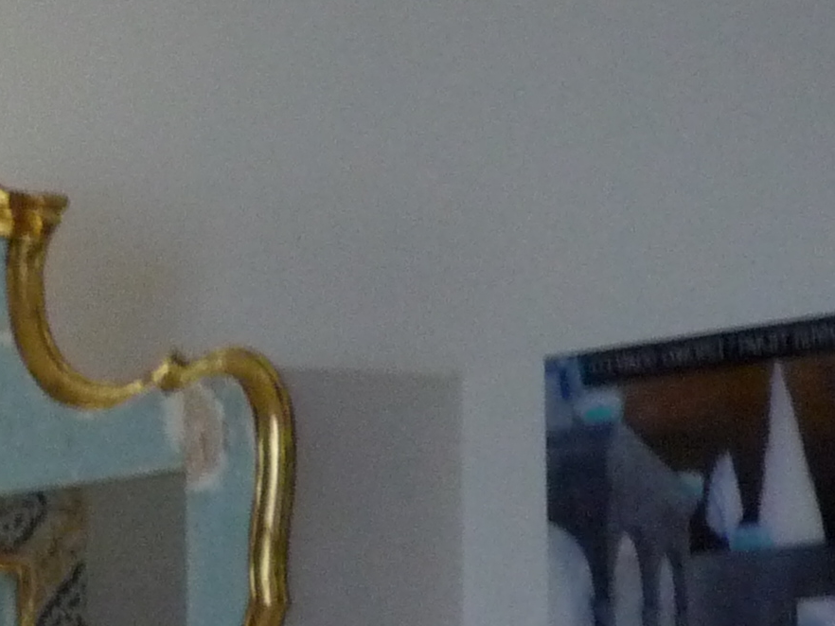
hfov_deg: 10.5
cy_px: 1172
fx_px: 4389
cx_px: -437
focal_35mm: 182
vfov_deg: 7.9
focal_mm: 7.8
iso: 400
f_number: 4.3
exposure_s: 1/8
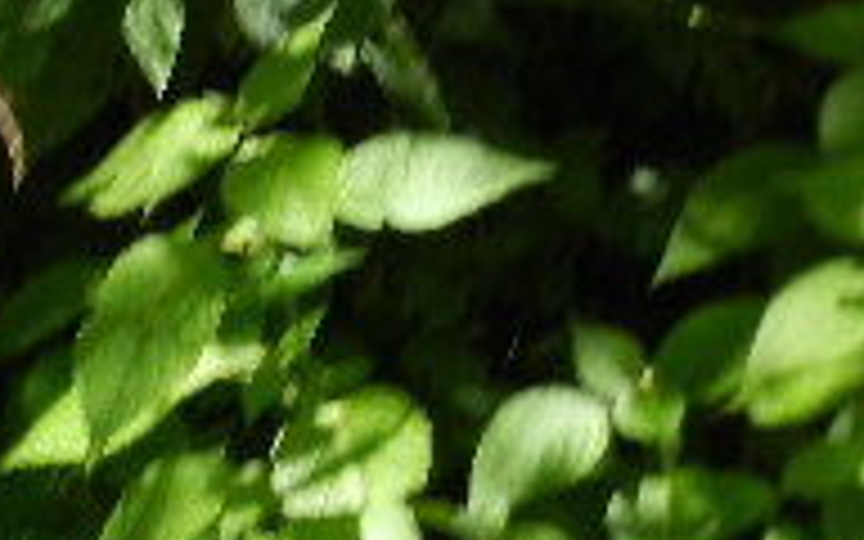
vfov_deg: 1.8
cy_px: 158
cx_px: -788
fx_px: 17142
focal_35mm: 728
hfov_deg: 2.9
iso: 160
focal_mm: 29.7
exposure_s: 1/100
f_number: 5.3
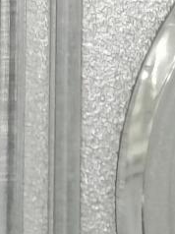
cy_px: 349
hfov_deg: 3.5
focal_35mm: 416
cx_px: 484
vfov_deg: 4.7
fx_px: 2809
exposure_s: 1/100
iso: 100
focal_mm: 5.58
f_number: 1.8
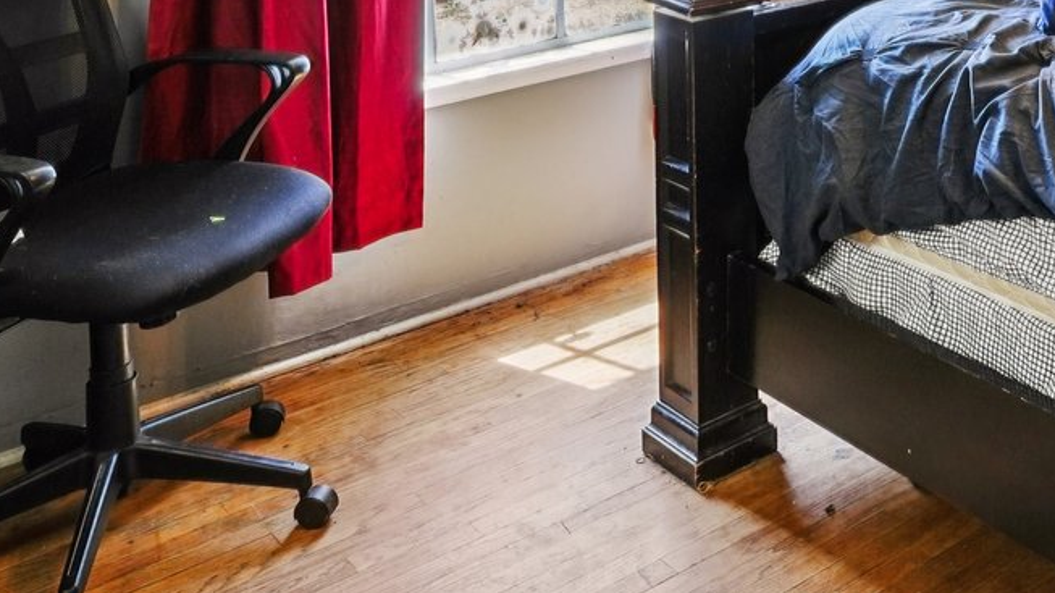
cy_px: -298
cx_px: 1015
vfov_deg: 21.7
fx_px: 1287
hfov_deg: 40.1
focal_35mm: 46
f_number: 8
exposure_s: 1/60
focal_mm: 14
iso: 250
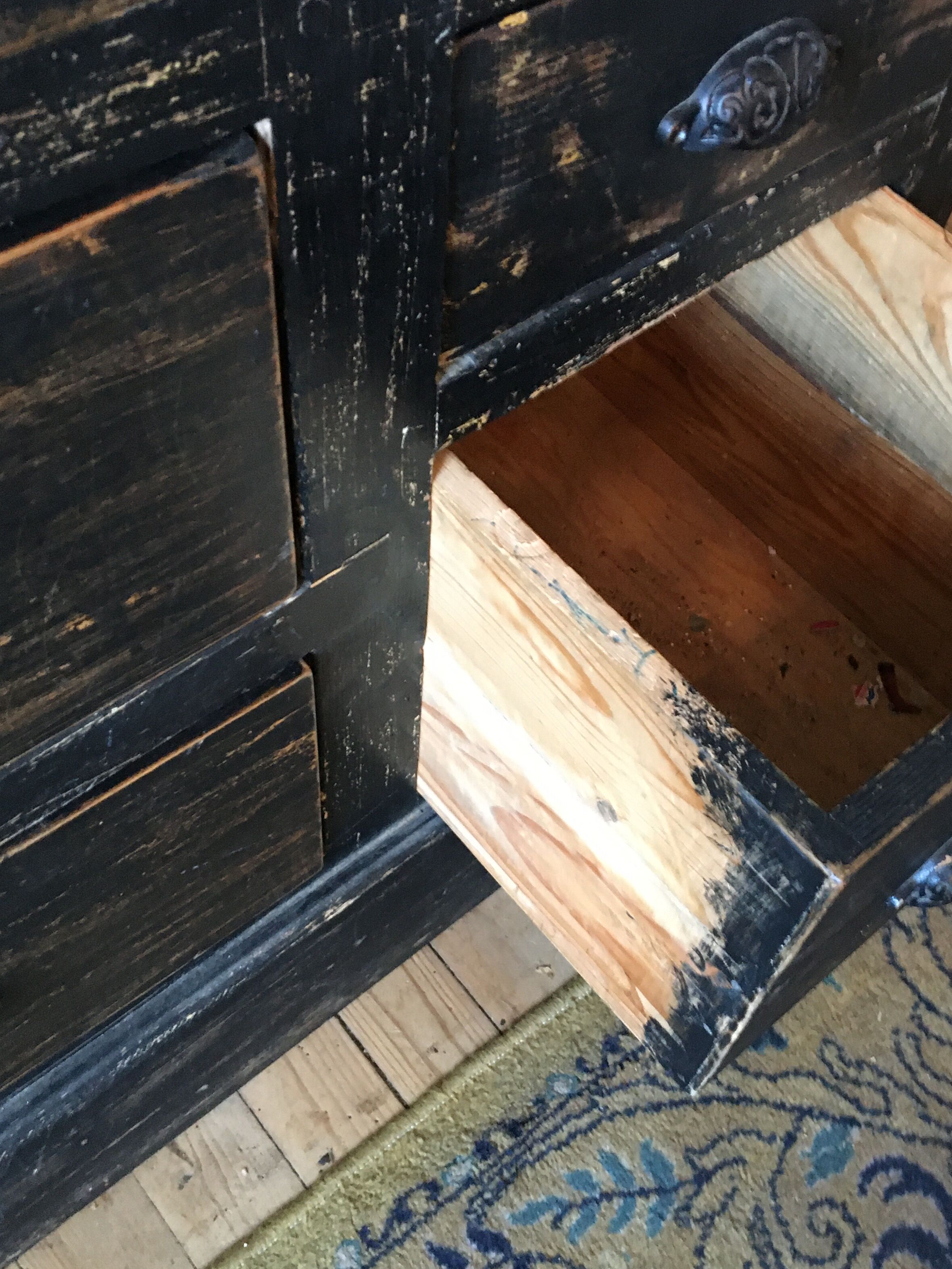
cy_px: 716
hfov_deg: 38.6
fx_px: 1357
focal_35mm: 37
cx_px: 551
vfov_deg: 50.0
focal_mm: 4.15
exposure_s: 1/17
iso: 200
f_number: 2.2
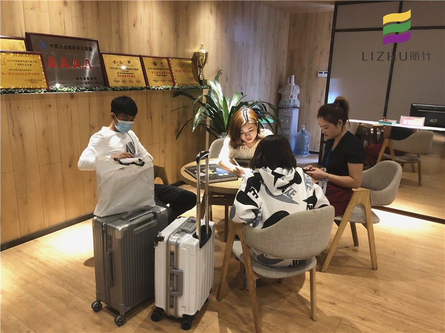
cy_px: 166
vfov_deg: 49.7
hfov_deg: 63.4
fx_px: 360
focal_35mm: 28
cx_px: 222
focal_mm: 3.99
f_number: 1.8
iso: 100
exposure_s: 1/17
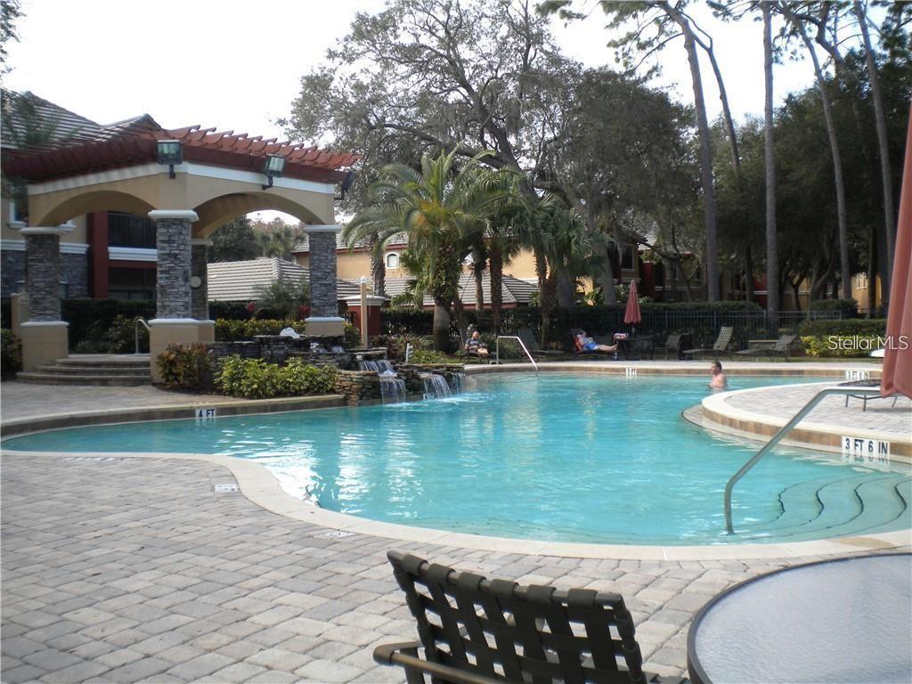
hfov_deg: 52.6
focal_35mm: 35
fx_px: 922
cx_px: 456
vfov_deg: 40.7
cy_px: 342
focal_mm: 6.3
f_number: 4.6
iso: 113
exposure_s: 1/208
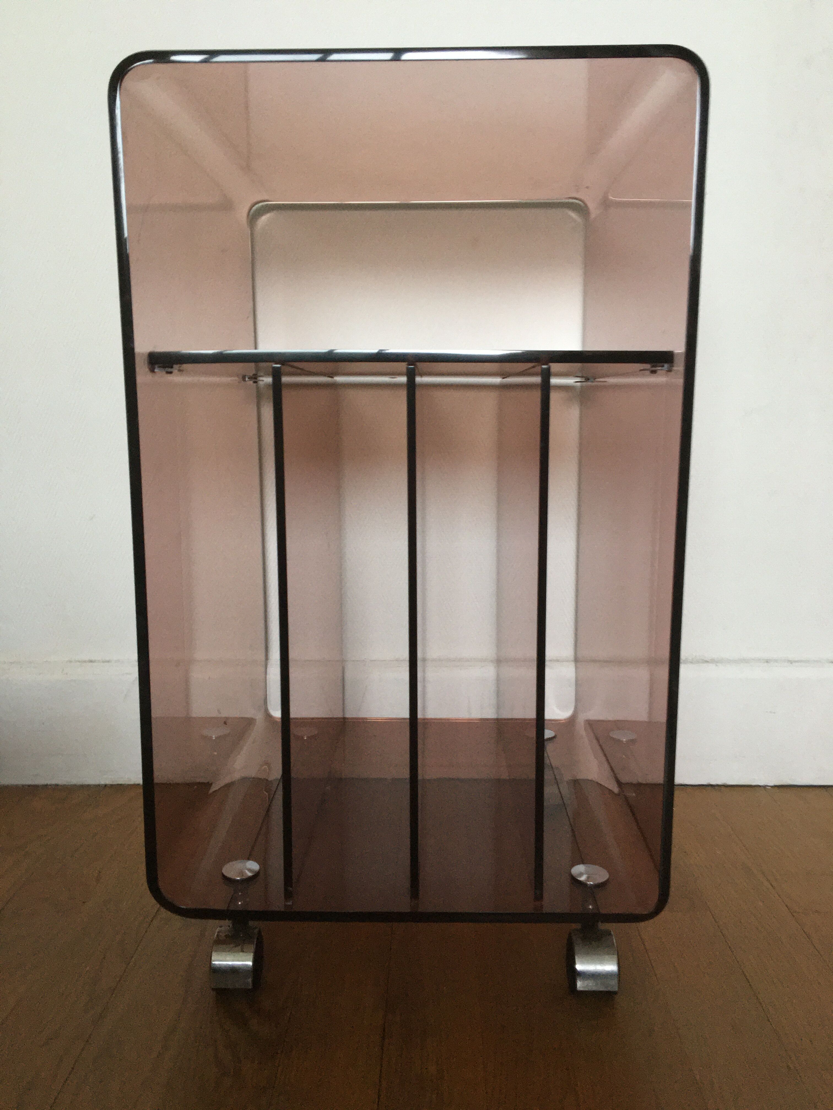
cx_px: 416
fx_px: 930
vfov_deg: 61.7
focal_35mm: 29
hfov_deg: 48.2
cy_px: 555
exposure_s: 1/20
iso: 200
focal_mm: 4.15
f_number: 2.2
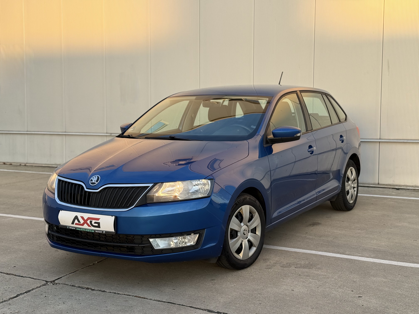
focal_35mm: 48
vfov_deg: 30.3
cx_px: 210
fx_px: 581
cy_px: 157
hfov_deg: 39.7
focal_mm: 6.76
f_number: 1.78
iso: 64
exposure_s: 1/384
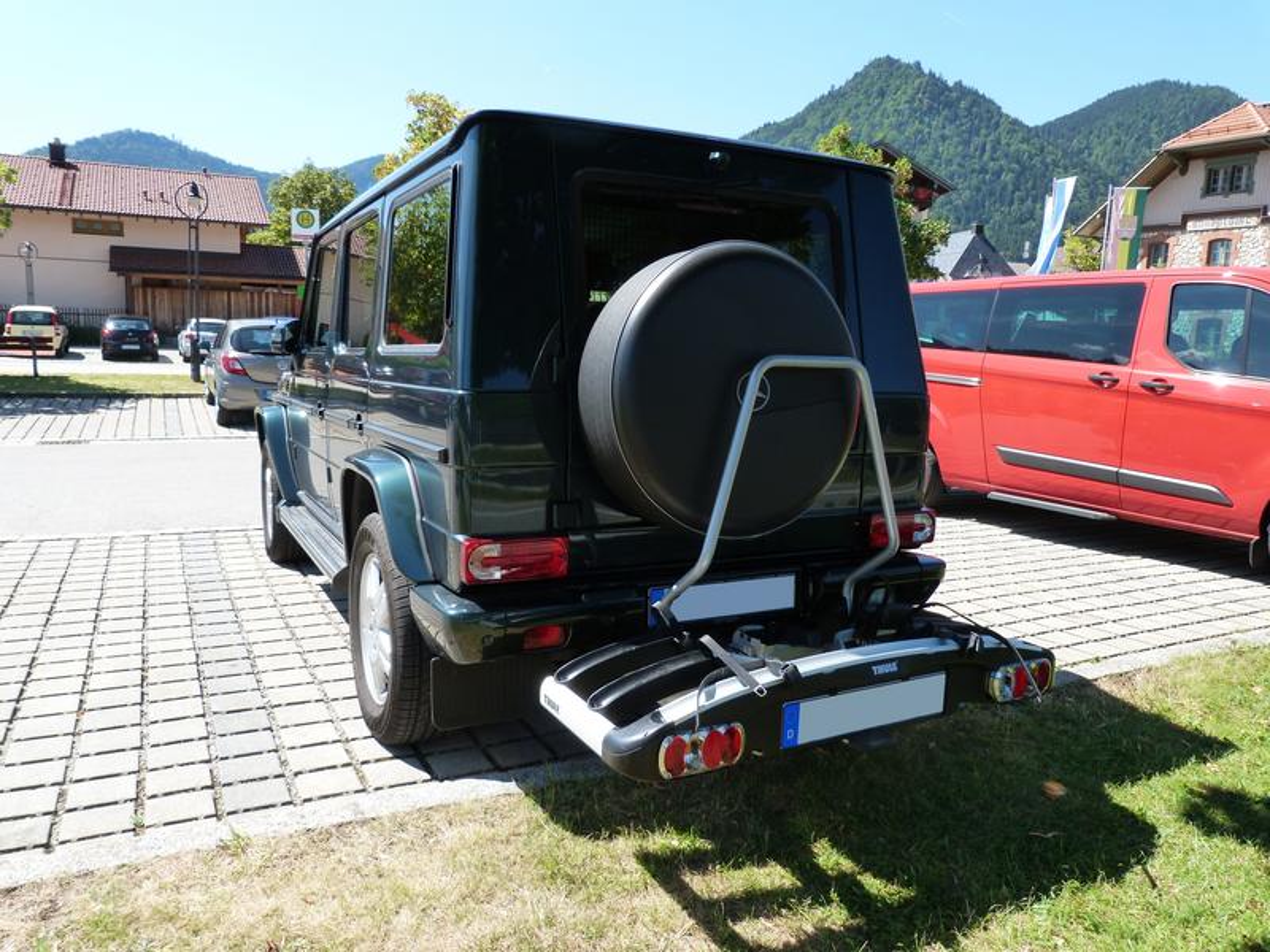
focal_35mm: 25
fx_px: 917
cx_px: 635
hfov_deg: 69.4
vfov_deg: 54.9
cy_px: 476
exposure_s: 1/250
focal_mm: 4.5
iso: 125
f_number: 4
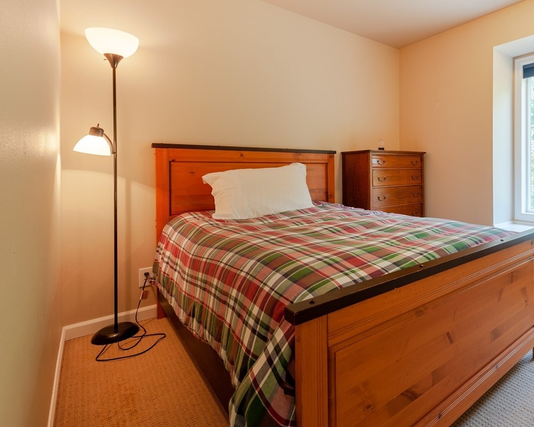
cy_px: 181
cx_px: 375
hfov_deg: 76.6
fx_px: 316
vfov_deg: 67.7
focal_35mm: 20
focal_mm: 15
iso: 200
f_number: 7.1
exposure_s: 1/25
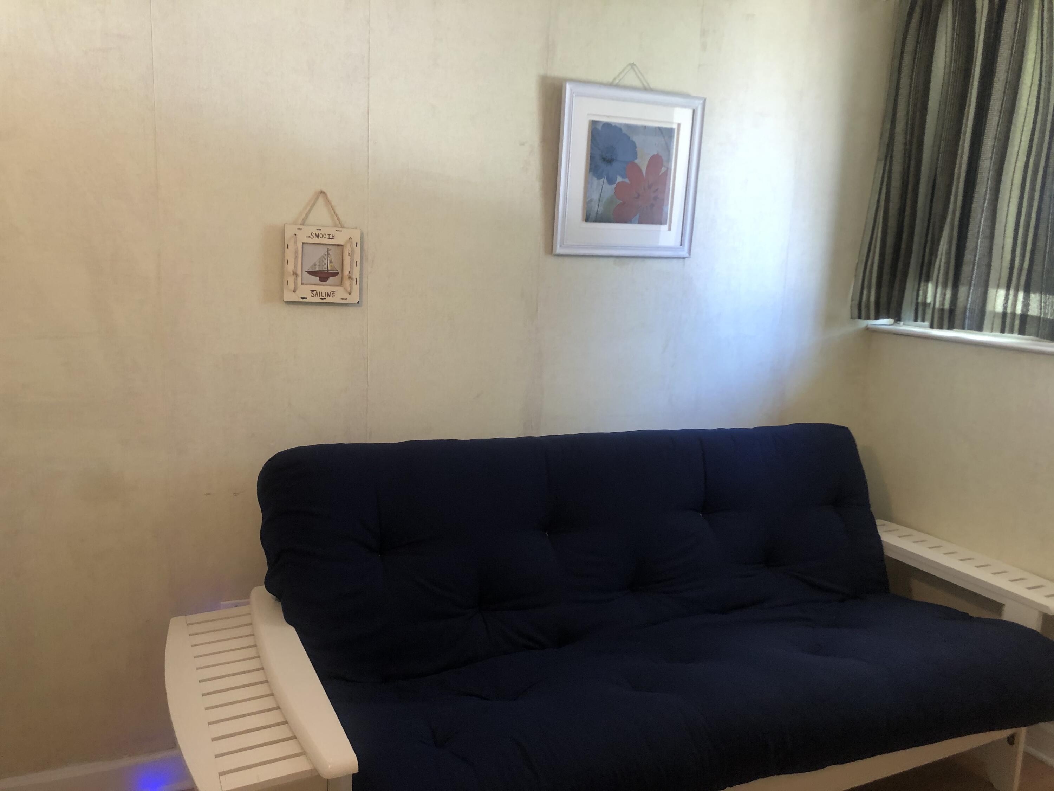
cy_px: 396
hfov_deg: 63.4
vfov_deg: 49.7
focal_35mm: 28
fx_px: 853
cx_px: 527
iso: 50
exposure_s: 1/15
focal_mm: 3.99
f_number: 1.8
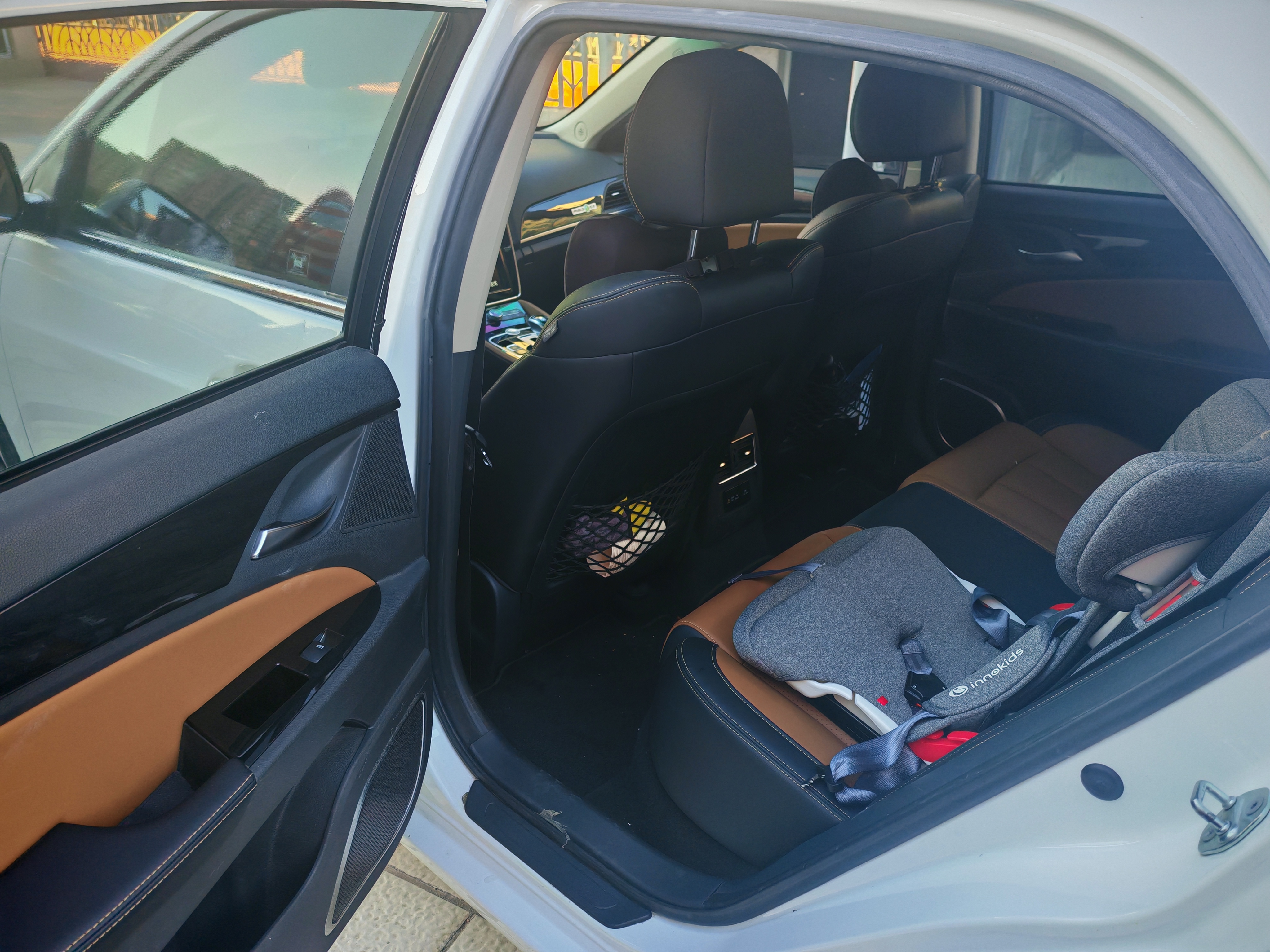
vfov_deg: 53.1
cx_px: 635
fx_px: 954
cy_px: 476
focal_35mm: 26
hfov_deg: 67.3
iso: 50
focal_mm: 5.4
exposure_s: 1/120
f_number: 1.6
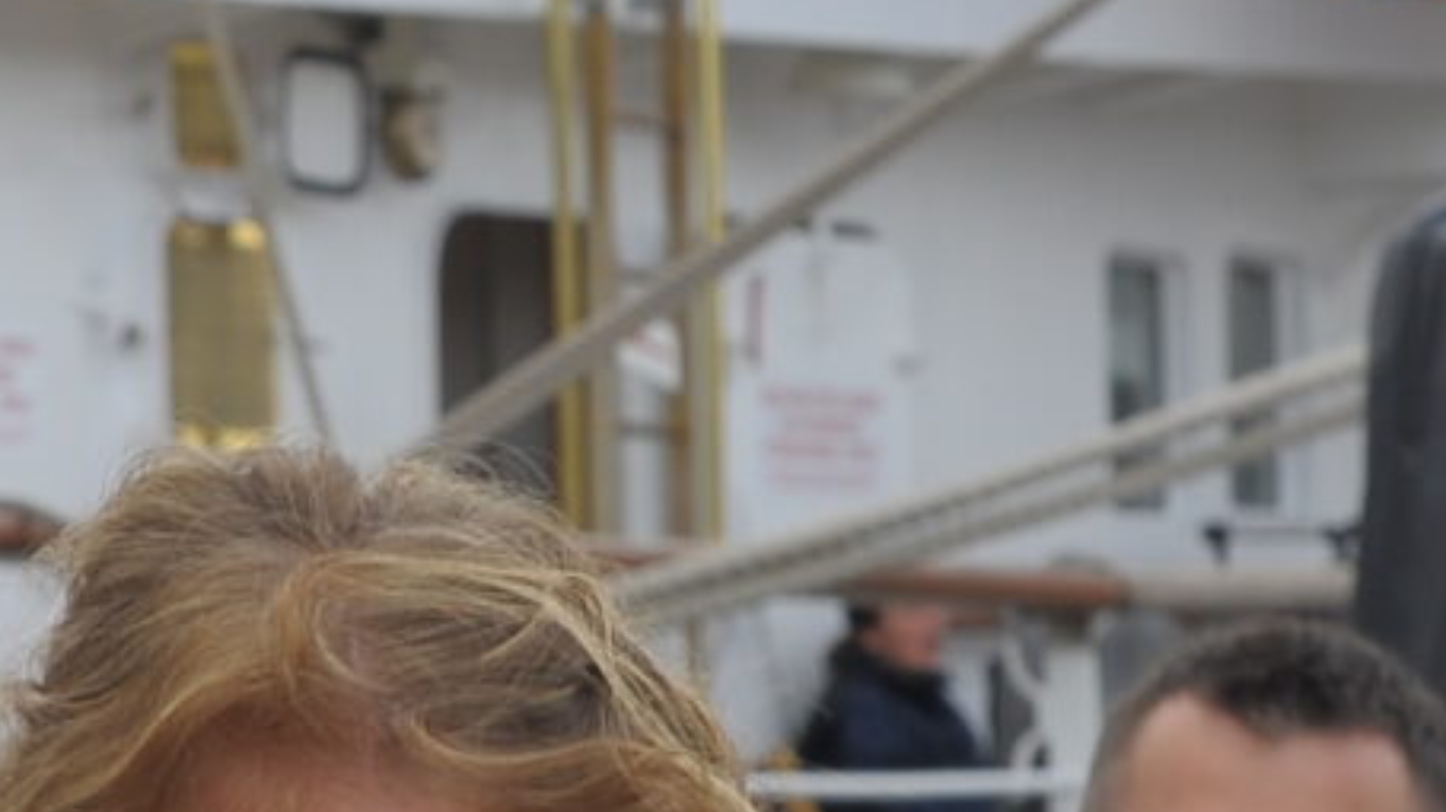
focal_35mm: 295
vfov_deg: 4.1
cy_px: 1272
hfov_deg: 7.1
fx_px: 11307
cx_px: -1150
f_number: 8
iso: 250
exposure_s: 1/250
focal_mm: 50
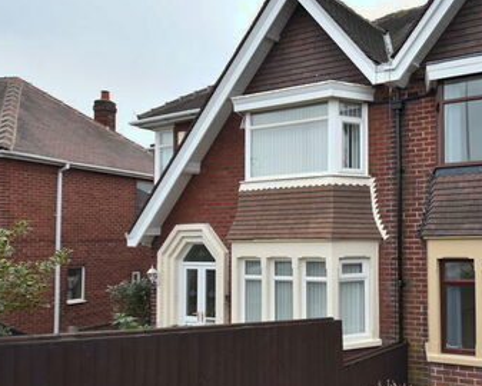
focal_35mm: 38
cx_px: 436
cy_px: 214
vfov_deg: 39.2
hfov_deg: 43.7
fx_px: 542
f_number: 4.5
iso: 100
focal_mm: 13
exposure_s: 1/50
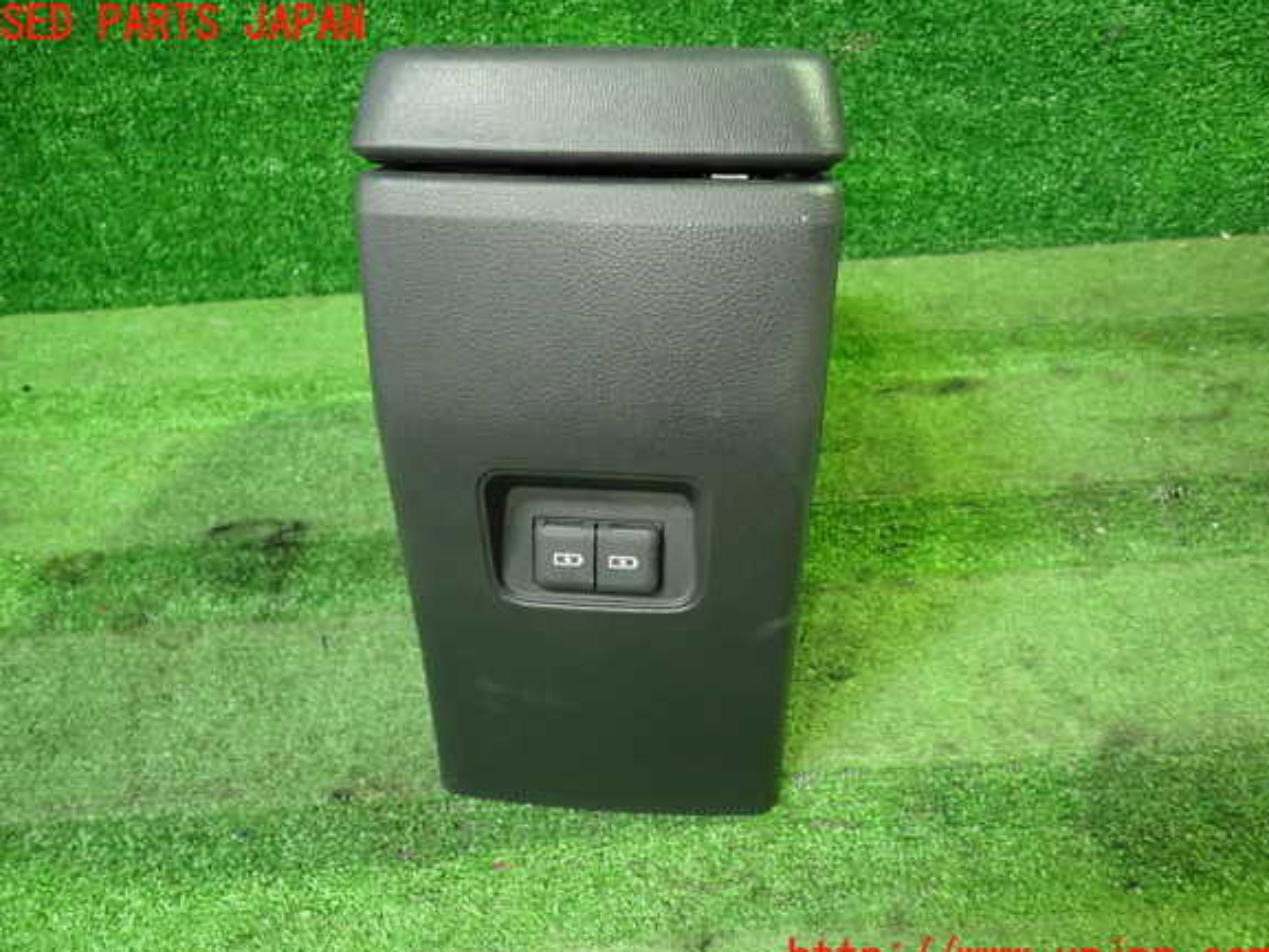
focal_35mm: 26
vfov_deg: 53.1
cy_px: 492
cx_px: 625
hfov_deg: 67.3
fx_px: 953
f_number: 2
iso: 640
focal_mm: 4.5
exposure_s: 1/30
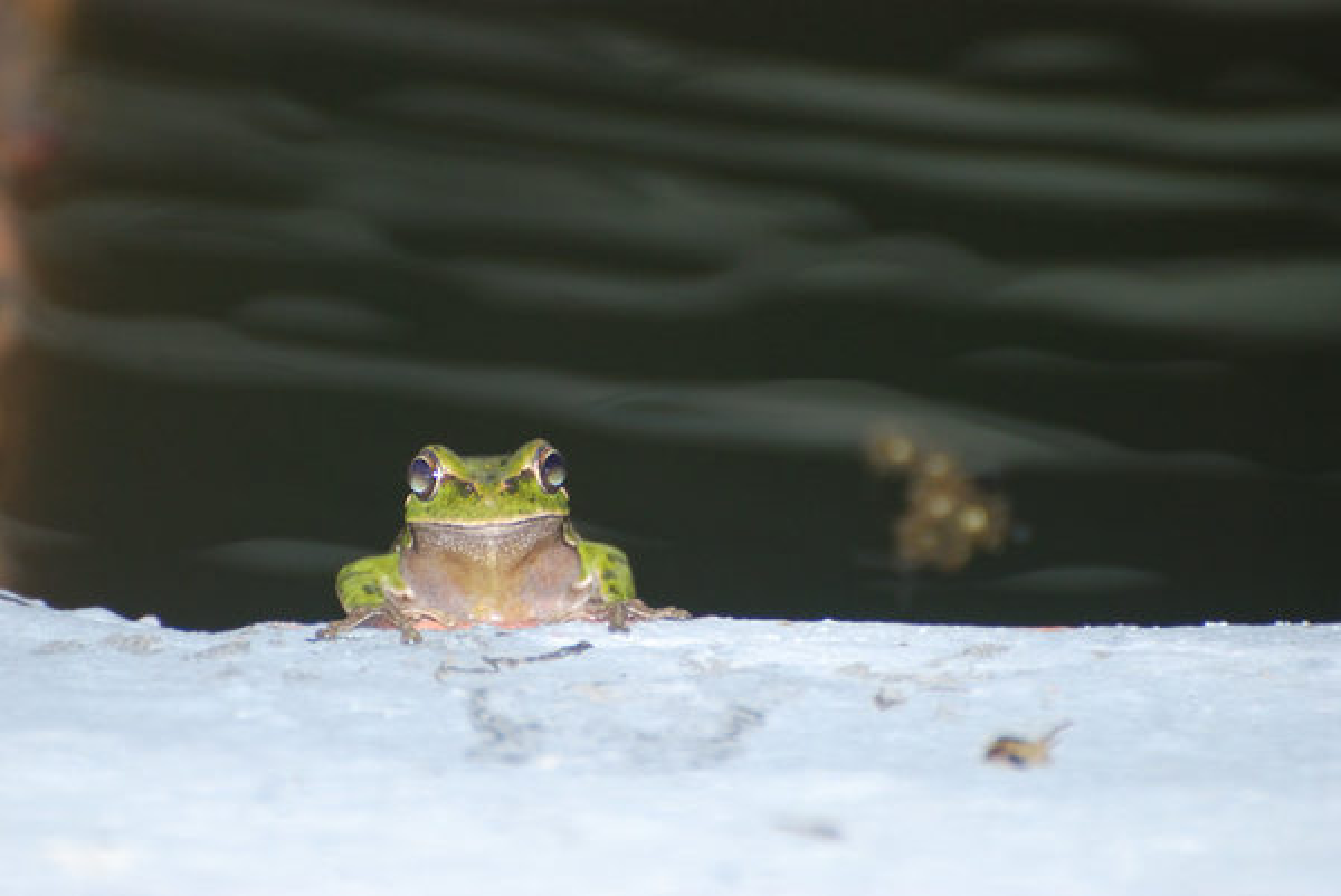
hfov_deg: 4.6
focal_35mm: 450
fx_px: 16774
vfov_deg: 3.1
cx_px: 670
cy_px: 448
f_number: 5.6
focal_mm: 300
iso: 500
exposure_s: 1/200
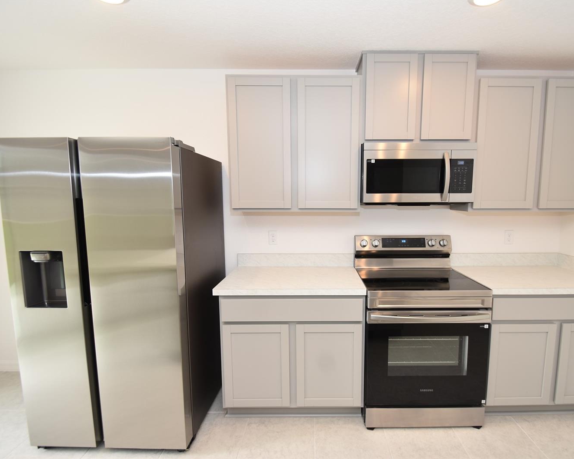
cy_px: 229
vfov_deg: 77.0
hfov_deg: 89.3
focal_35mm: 17
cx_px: 318
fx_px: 289
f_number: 4
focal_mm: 10
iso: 200
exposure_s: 1/60
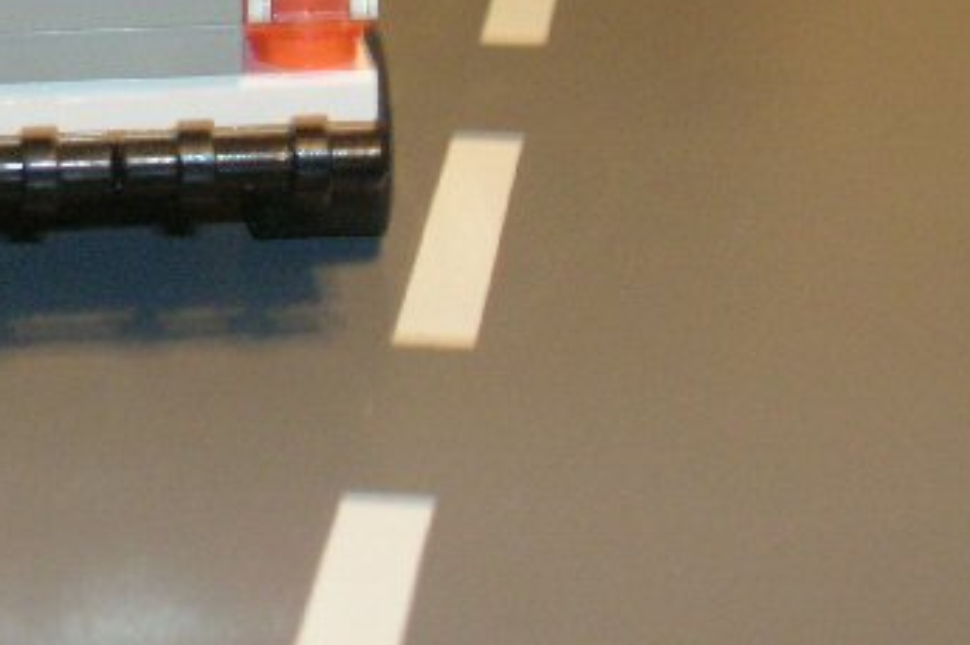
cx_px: 48
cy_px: -111
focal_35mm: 127
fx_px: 3420
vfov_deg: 10.6
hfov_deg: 15.9
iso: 200
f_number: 3.4
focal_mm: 9
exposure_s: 1/5.2
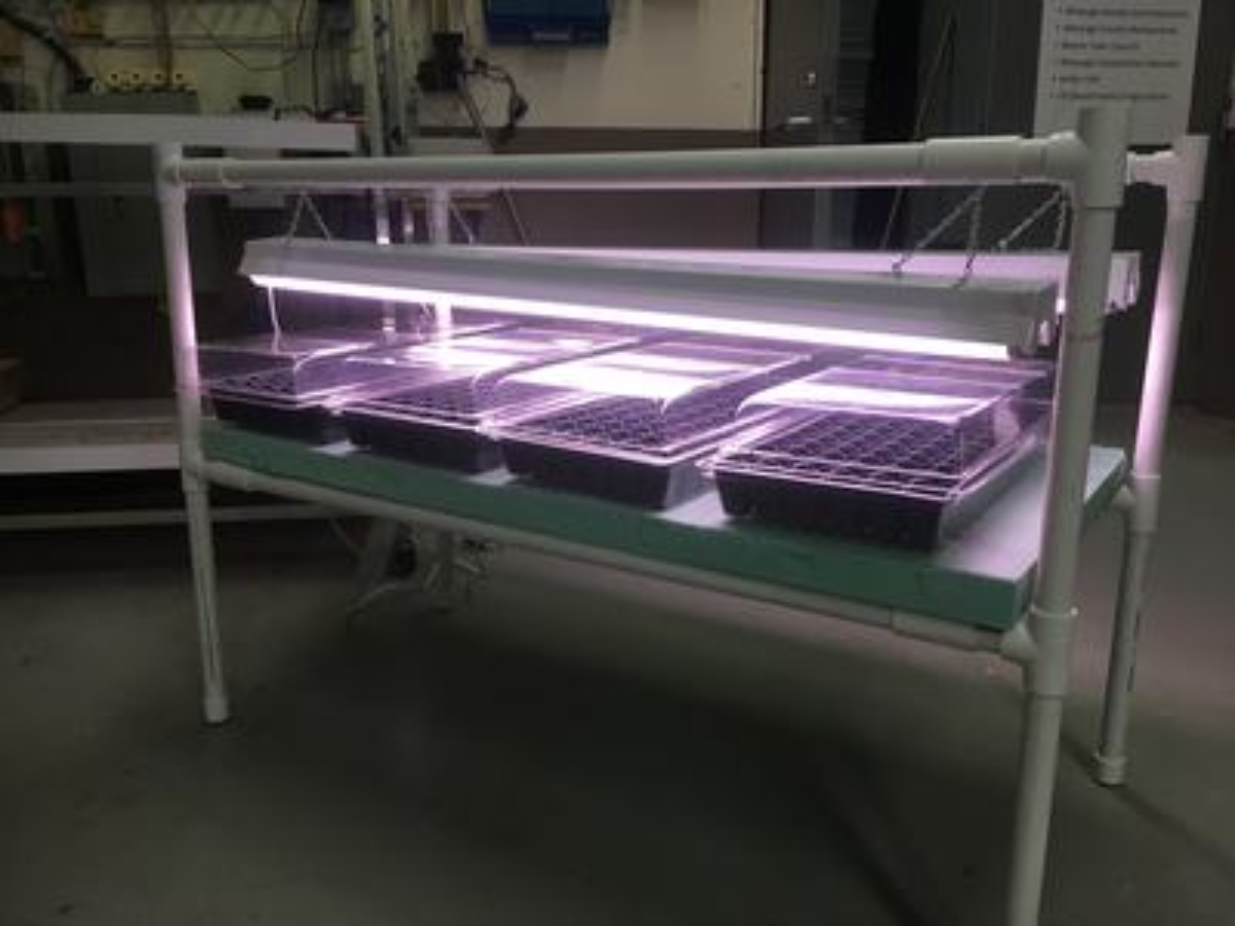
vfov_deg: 48.2
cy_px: 463
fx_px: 1035
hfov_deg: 61.7
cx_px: 618
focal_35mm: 29
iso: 50
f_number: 2.2
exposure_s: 1/33
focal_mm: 4.15
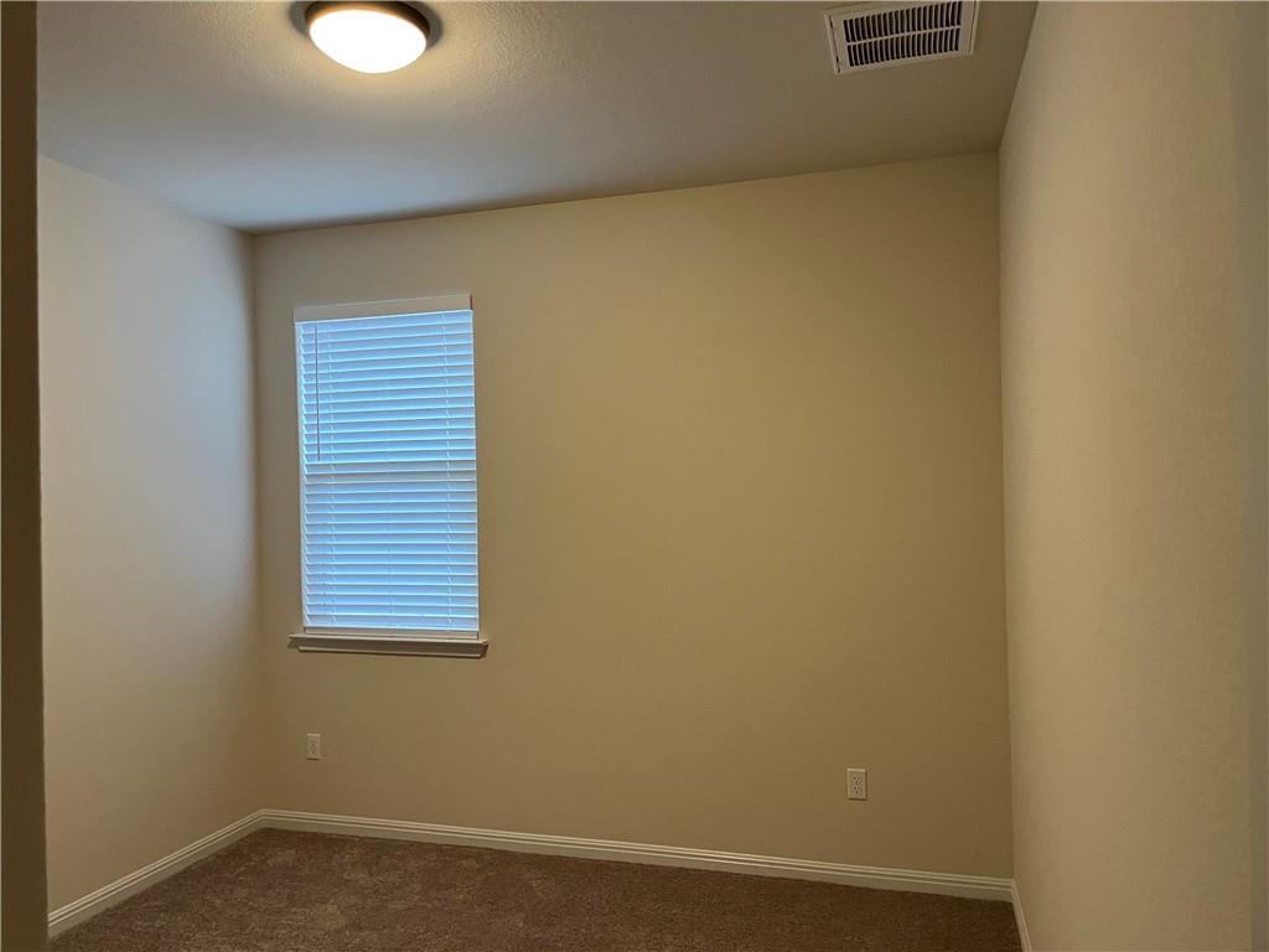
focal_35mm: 26
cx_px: 634
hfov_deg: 67.3
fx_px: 953
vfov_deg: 53.1
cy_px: 476
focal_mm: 5.1
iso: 320
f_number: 1.6
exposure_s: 1/60
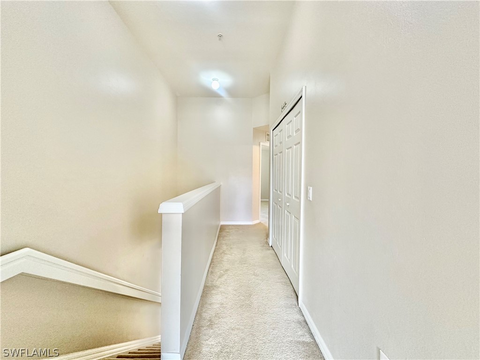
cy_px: 180
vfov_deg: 85.7
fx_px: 194
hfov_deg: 102.1
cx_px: 240
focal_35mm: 14
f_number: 2.2
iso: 250
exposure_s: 1/120
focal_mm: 2.22
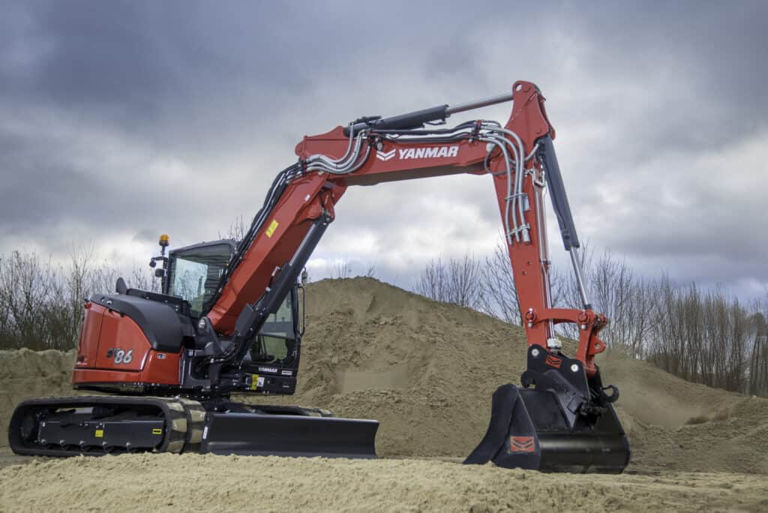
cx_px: 384
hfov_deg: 65.4
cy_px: 256
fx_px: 598
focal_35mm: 28
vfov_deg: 46.5
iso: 100
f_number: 4.5
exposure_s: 1/200
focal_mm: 28
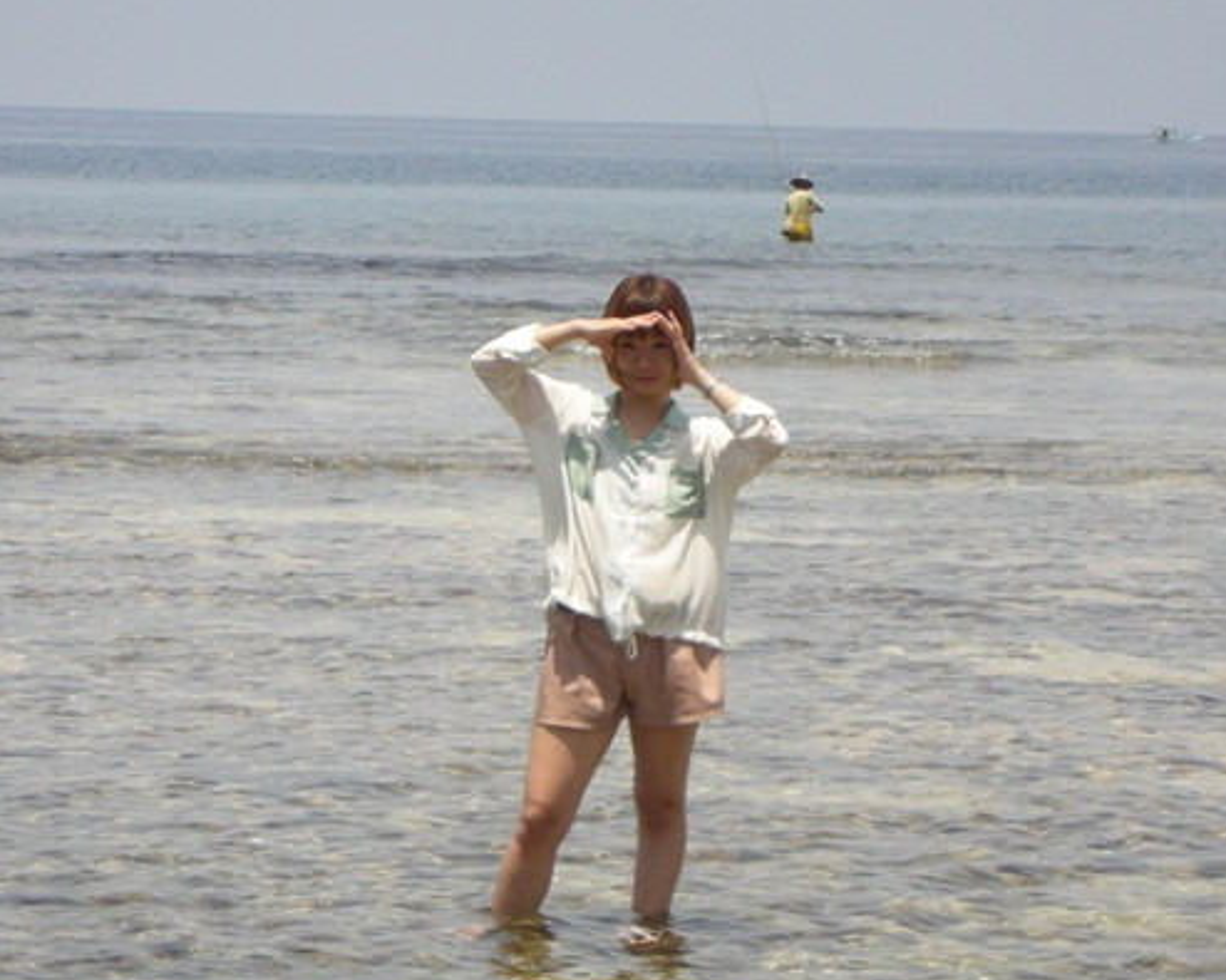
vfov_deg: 9.3
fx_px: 6022
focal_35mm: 166
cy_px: 486
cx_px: 630
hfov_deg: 11.6
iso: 50
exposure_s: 1/266
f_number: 5.4
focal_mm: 17.4
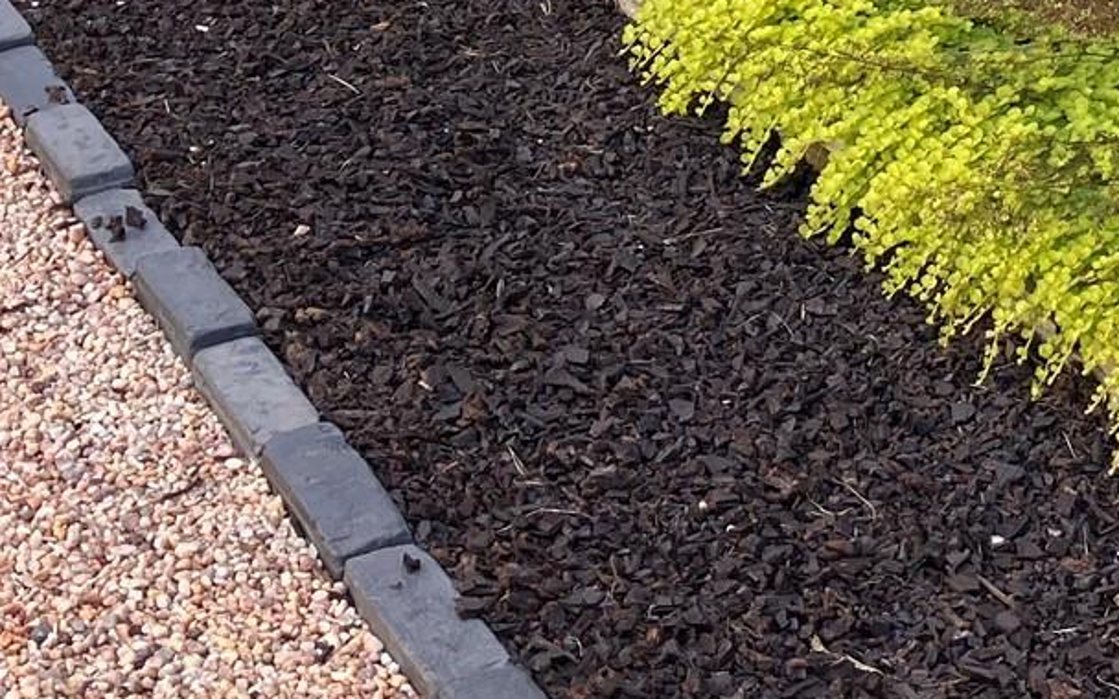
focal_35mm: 100
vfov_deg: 12.5
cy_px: -322
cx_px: 970
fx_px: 3050
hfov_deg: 20.4
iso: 32
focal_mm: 3.99
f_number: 1.8
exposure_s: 1/353
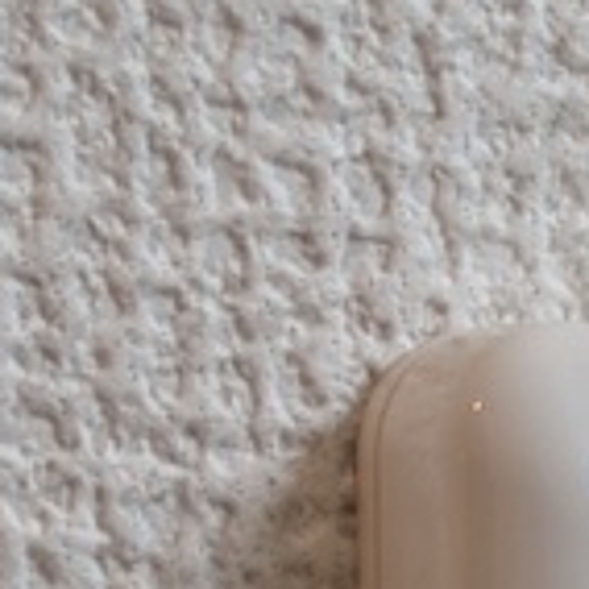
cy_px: 1377
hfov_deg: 5.6
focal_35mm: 304
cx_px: 1228
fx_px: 5852
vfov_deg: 5.6
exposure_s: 1/40
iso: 58
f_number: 1.89
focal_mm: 5.43
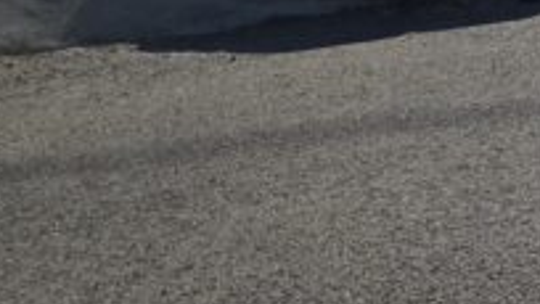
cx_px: 1252
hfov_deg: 15.9
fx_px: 1017
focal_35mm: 71
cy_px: -264
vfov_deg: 14.6
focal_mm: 2.2
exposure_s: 1/4744
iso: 40
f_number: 1.9
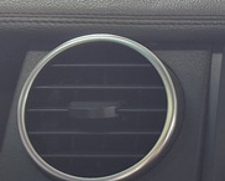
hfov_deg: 13.8
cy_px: 211
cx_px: 391
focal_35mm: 126
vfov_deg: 12.0
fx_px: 840
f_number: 1.8
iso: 125
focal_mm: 5.4
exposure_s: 1/50
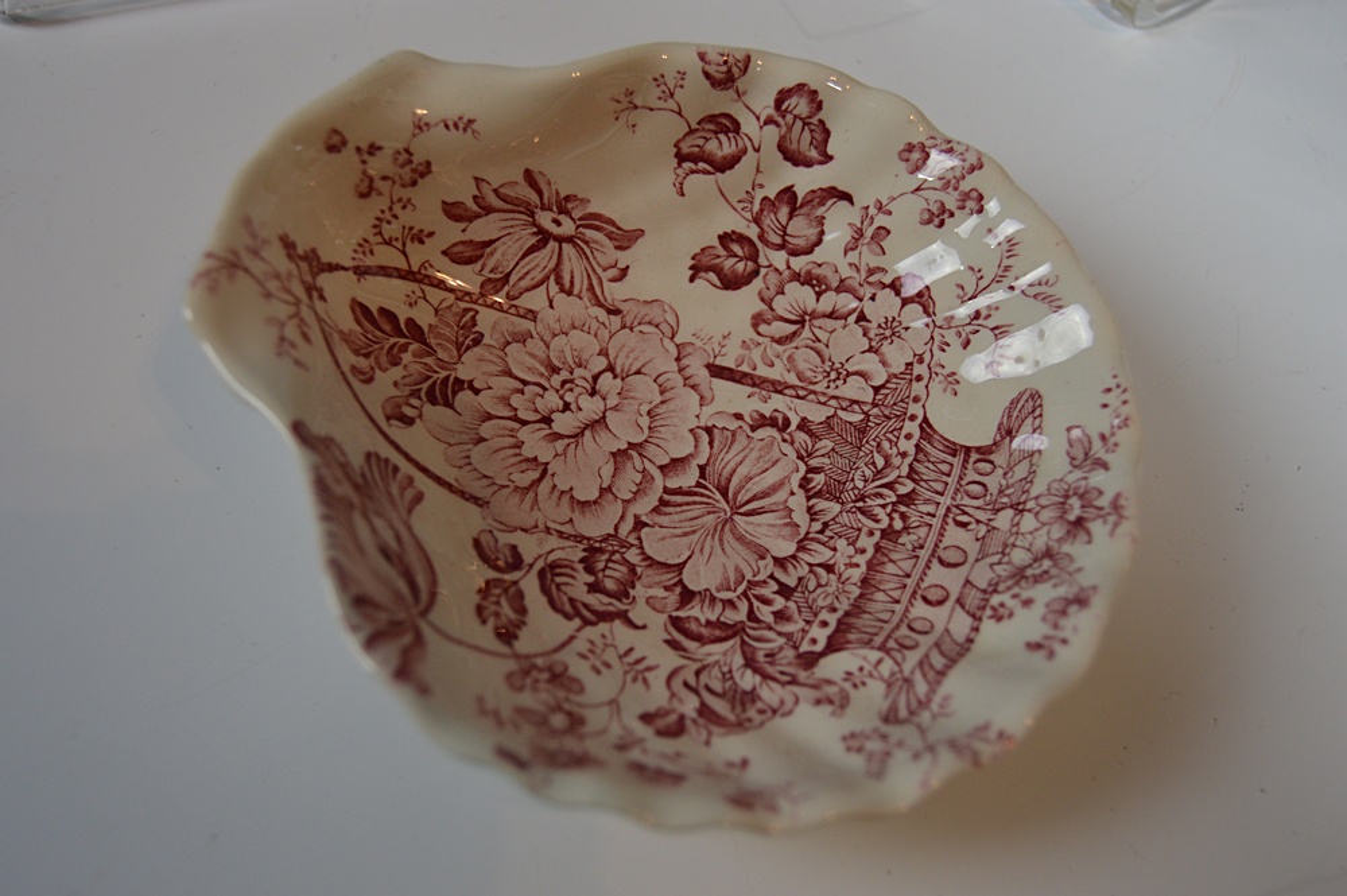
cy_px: 448
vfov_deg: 39.9
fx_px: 1234
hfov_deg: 57.3
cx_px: 674
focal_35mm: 33
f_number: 3.5
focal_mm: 22
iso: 450
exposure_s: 1/60
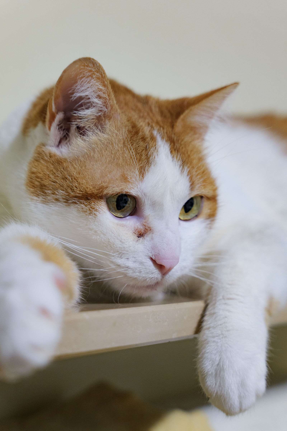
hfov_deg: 19.5
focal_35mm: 70
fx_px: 837
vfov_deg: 28.8
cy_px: 216
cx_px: 144
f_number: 4.5
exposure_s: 1/30
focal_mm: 70
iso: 3200
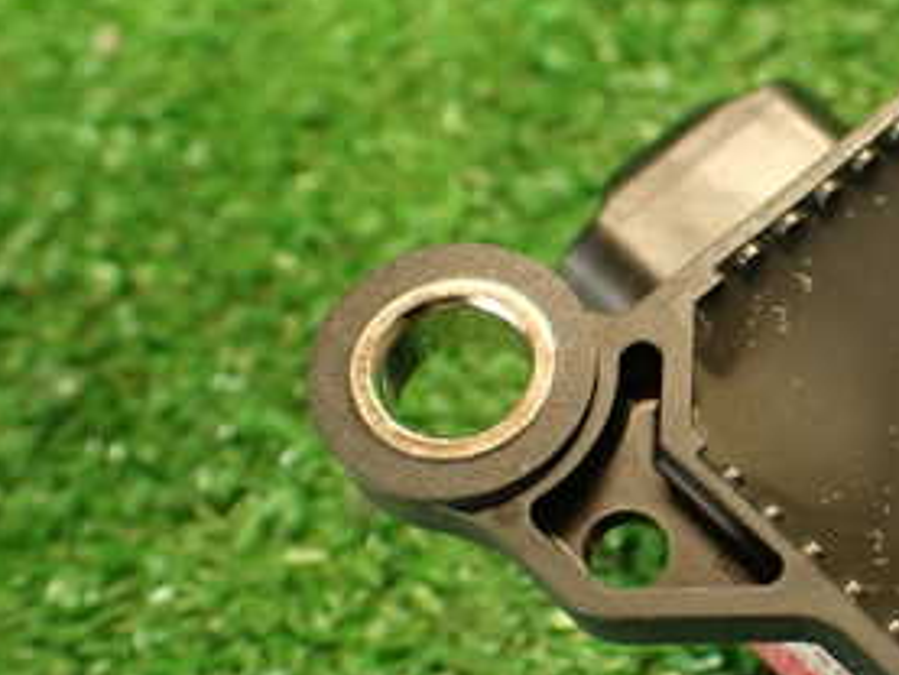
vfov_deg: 22.6
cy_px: 376
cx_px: 954
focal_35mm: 65
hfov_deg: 27.6
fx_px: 1689
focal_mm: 5.4
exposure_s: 1/30
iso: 400
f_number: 2.3
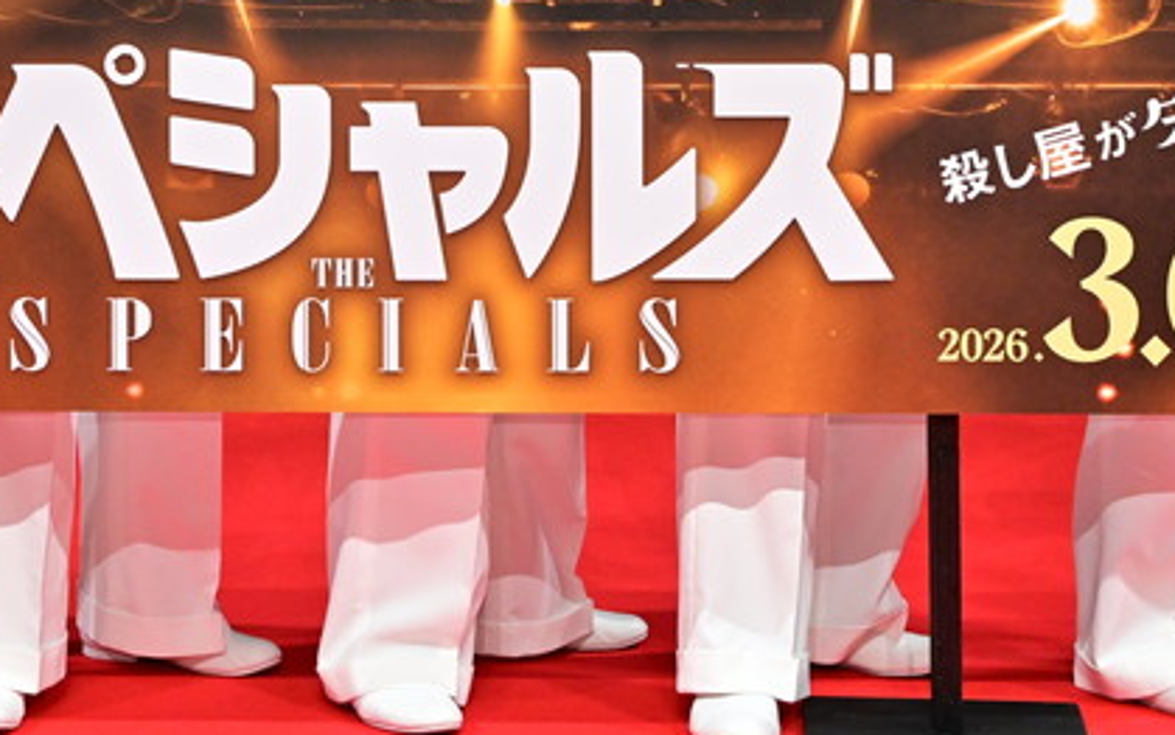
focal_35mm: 107
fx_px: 3427
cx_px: 373
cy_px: -133
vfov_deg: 12.0
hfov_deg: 19.4
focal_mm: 44
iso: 1600
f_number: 5.3
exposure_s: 1/200
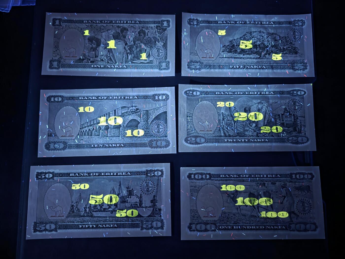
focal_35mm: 23
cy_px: 130
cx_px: 172
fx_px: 229
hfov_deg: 73.9
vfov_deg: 58.9
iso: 1600
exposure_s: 1/20
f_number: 1.7
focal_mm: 6.3
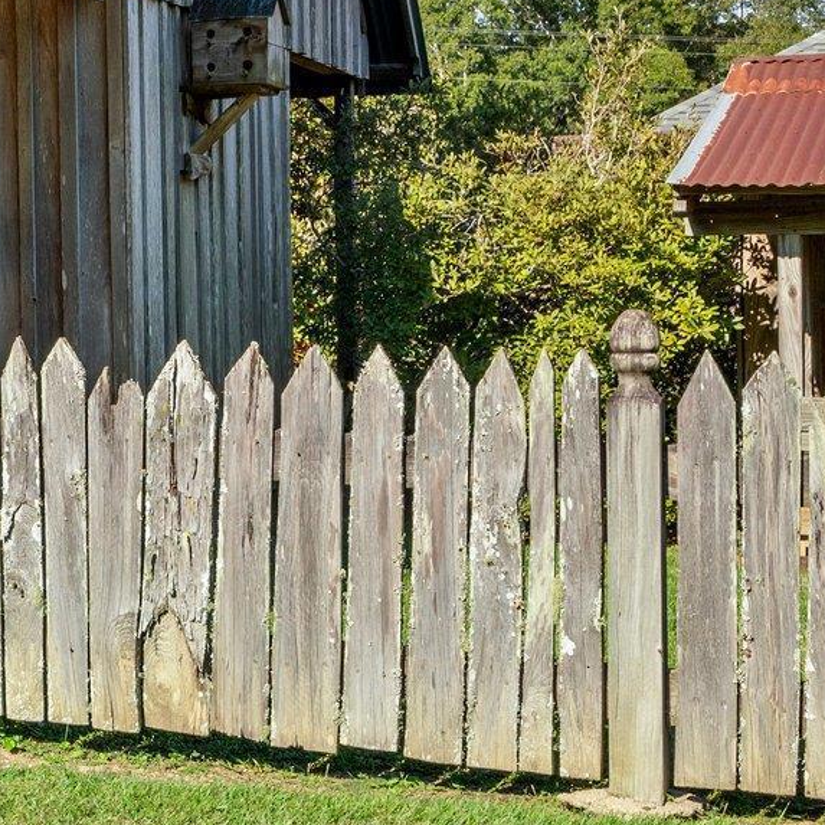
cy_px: 227
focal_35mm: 91
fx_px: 2454
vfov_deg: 19.0
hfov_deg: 16.3
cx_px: -622
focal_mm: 30
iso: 320
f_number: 10
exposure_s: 1/400
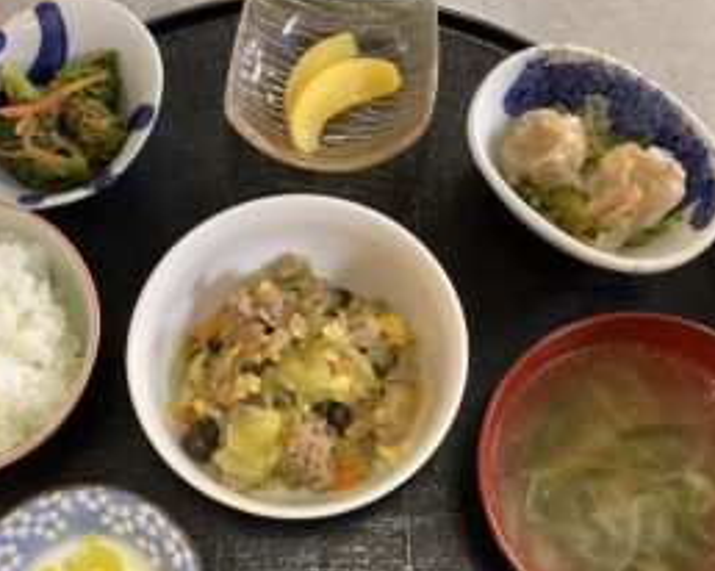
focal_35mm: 44
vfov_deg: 34.0
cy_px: 348
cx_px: 315
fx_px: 930
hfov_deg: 42.0
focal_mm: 3.3
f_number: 2.4
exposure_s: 1/40
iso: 250
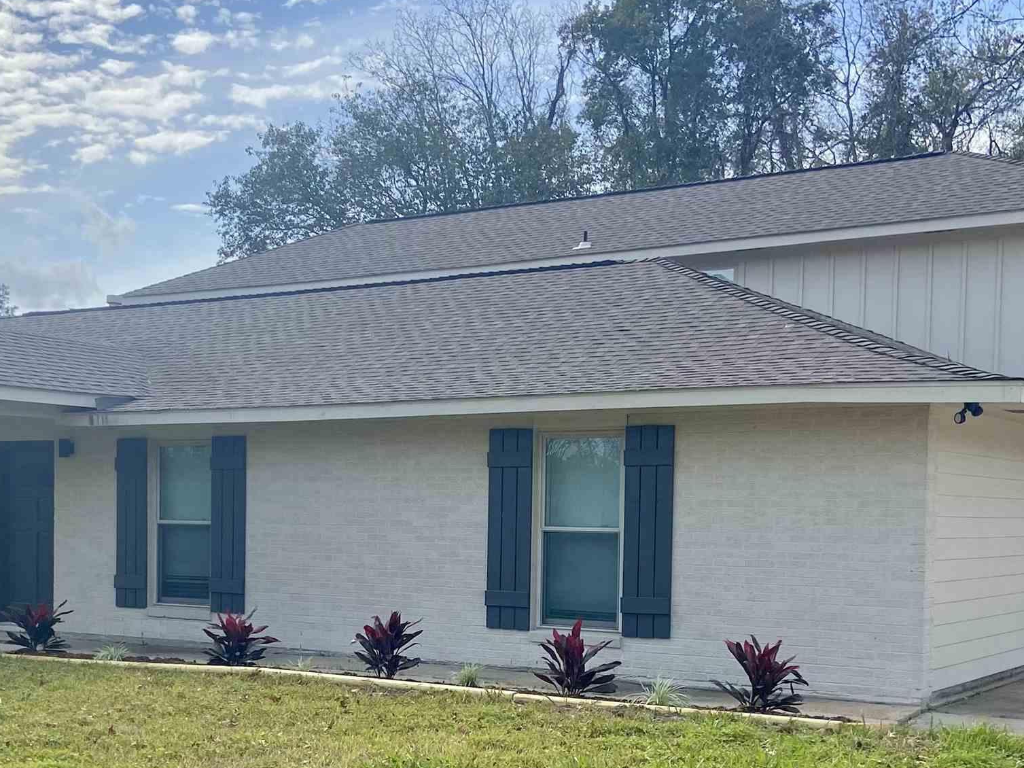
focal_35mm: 53
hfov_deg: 35.9
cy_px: 593
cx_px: 364
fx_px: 1568
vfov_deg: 27.1
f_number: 1.8
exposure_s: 1/3040
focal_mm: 4.25
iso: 32
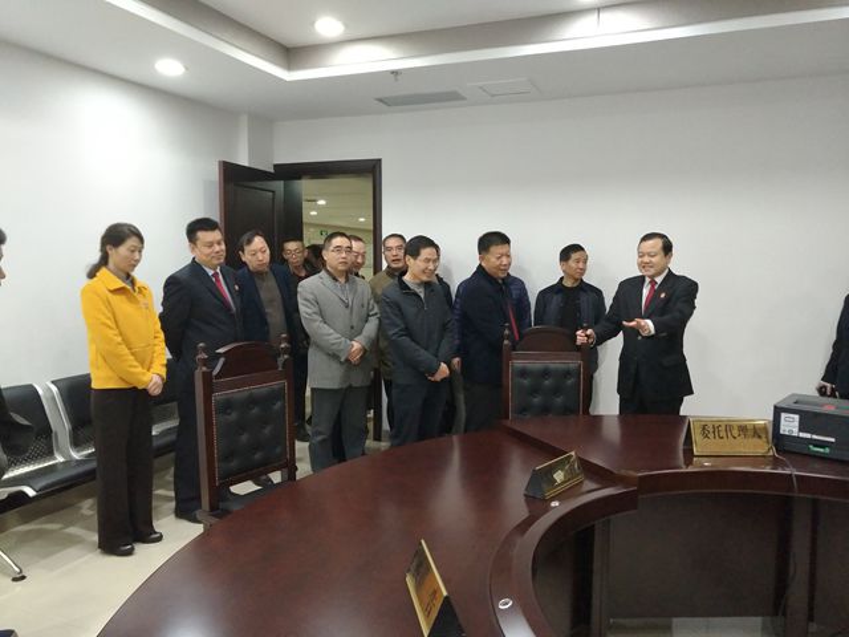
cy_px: 318
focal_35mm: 22
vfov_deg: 61.1
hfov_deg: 76.4
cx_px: 424
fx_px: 540
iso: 294
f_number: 2
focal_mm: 3.79
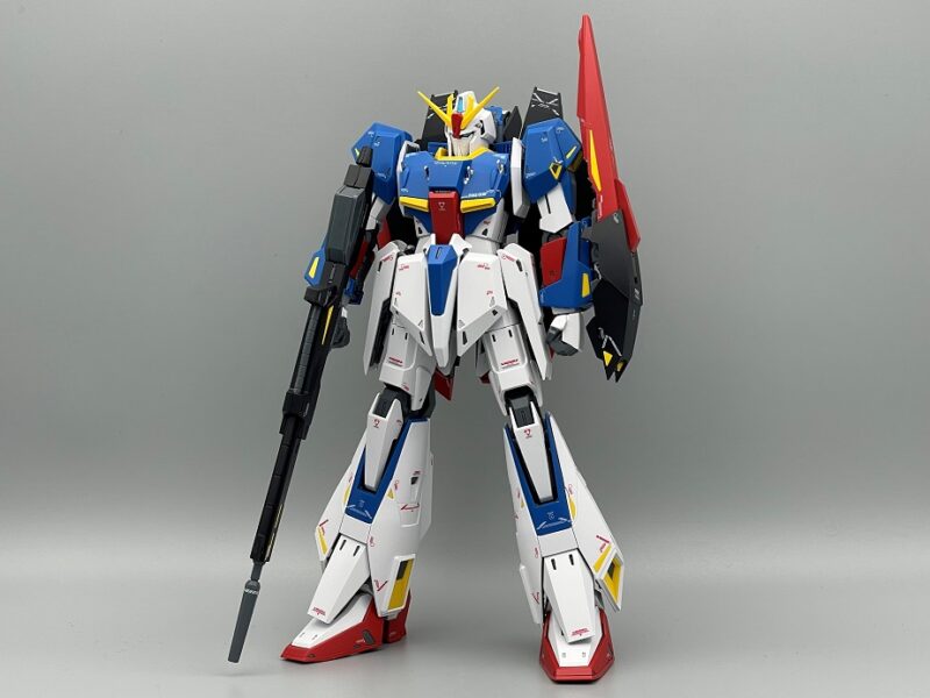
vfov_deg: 28.0
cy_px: 349
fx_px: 1397
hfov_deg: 36.8
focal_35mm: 52
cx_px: 465
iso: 25
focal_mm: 6
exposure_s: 1/130
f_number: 2
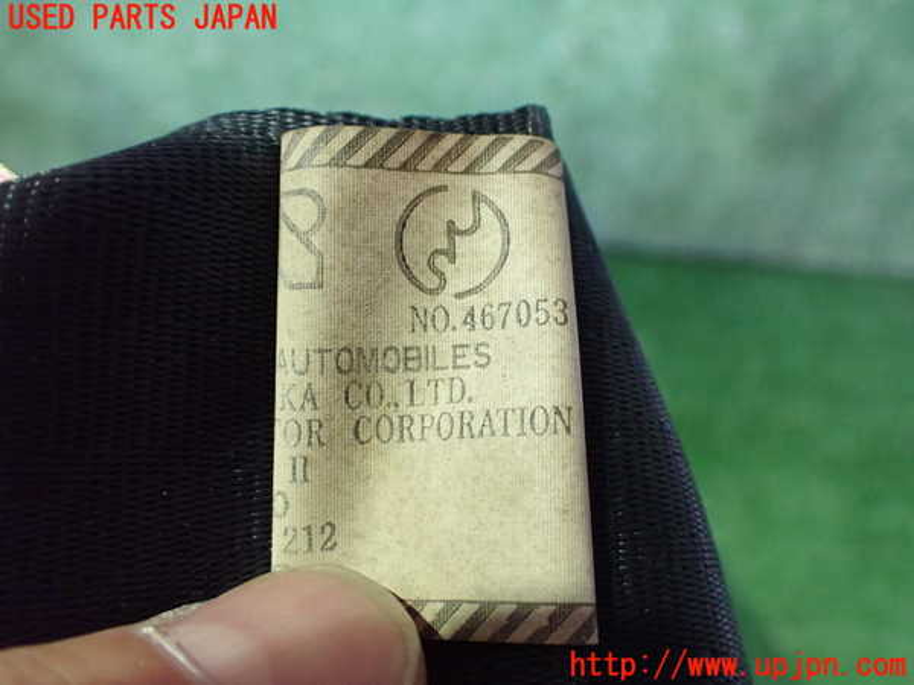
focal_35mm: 30
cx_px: 457
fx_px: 792
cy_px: 342
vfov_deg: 46.8
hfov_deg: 60.0
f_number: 2.3
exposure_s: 1/30
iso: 1000
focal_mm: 5.4
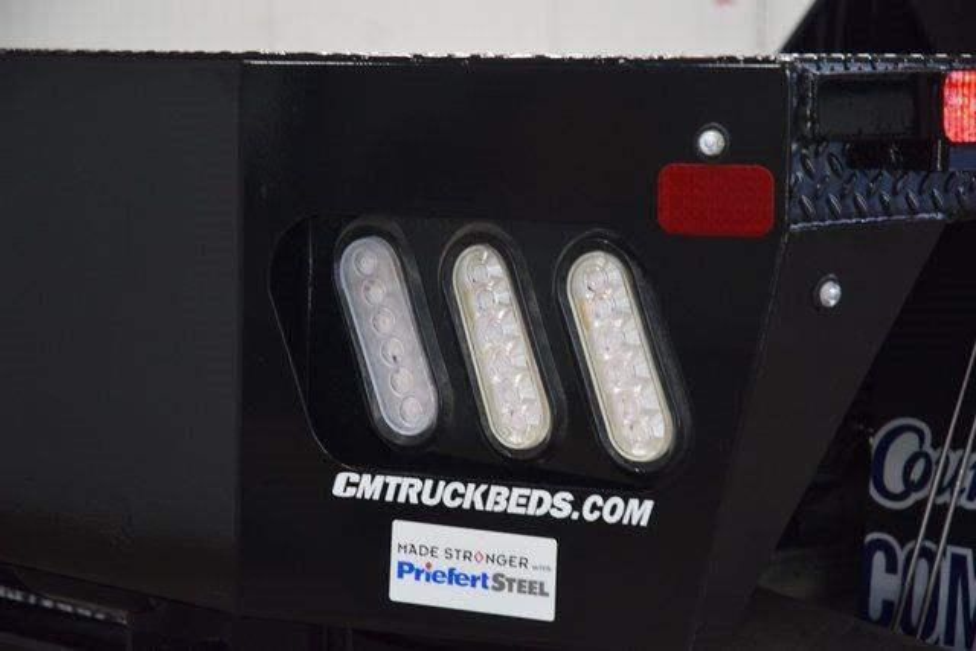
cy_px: 326
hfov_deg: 19.5
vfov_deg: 13.0
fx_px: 2847
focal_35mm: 105
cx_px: 488
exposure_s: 1/80
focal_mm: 70
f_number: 4.5
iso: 1600
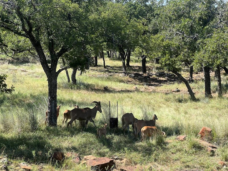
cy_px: 86
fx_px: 553
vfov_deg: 17.6
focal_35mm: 84
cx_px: 119
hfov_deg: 23.3
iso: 32
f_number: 2.8
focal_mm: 9
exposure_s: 1/332
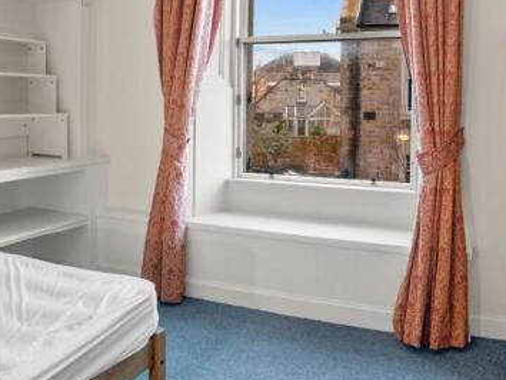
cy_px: 92
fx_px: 468
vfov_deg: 42.7
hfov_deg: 56.3
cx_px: 304
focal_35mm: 32
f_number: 9
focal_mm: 18
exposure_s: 1/6
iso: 200
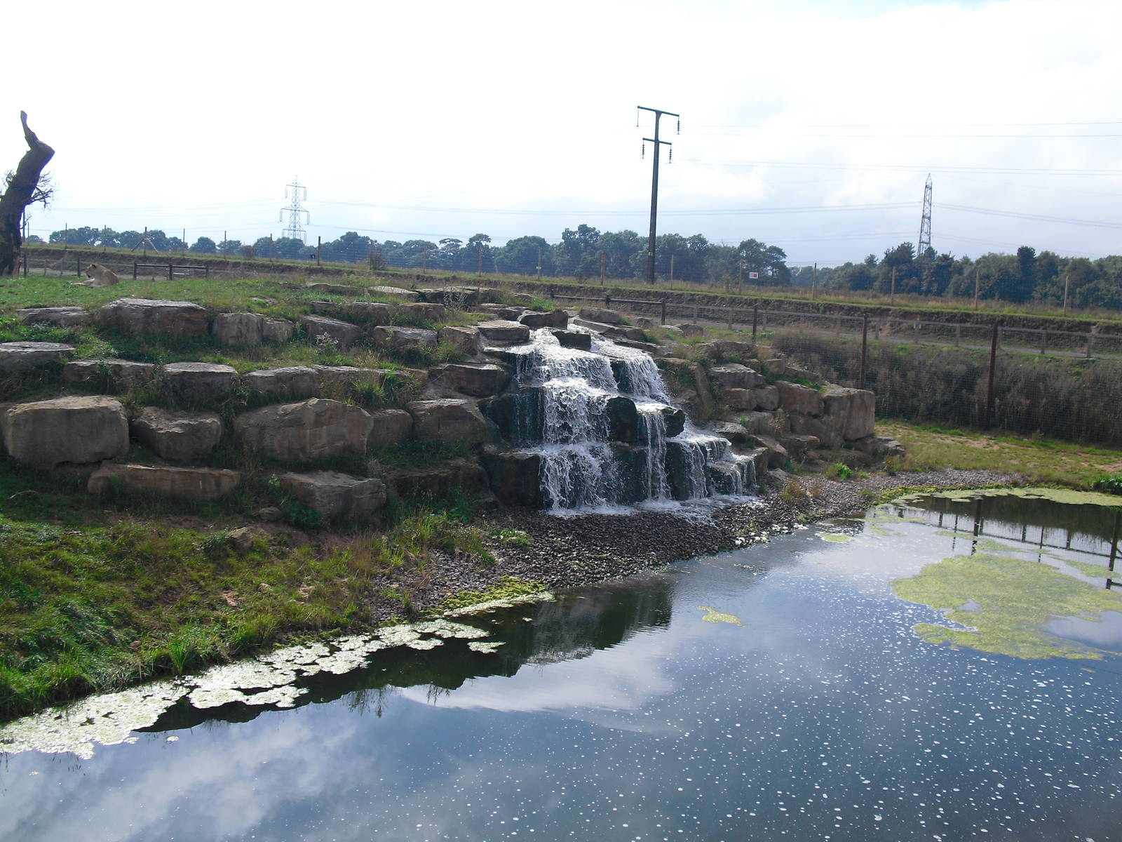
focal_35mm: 36
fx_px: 1167
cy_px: 421
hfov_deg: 51.4
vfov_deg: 39.7
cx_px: 561
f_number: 7.8
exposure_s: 1/160
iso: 64
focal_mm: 6.3
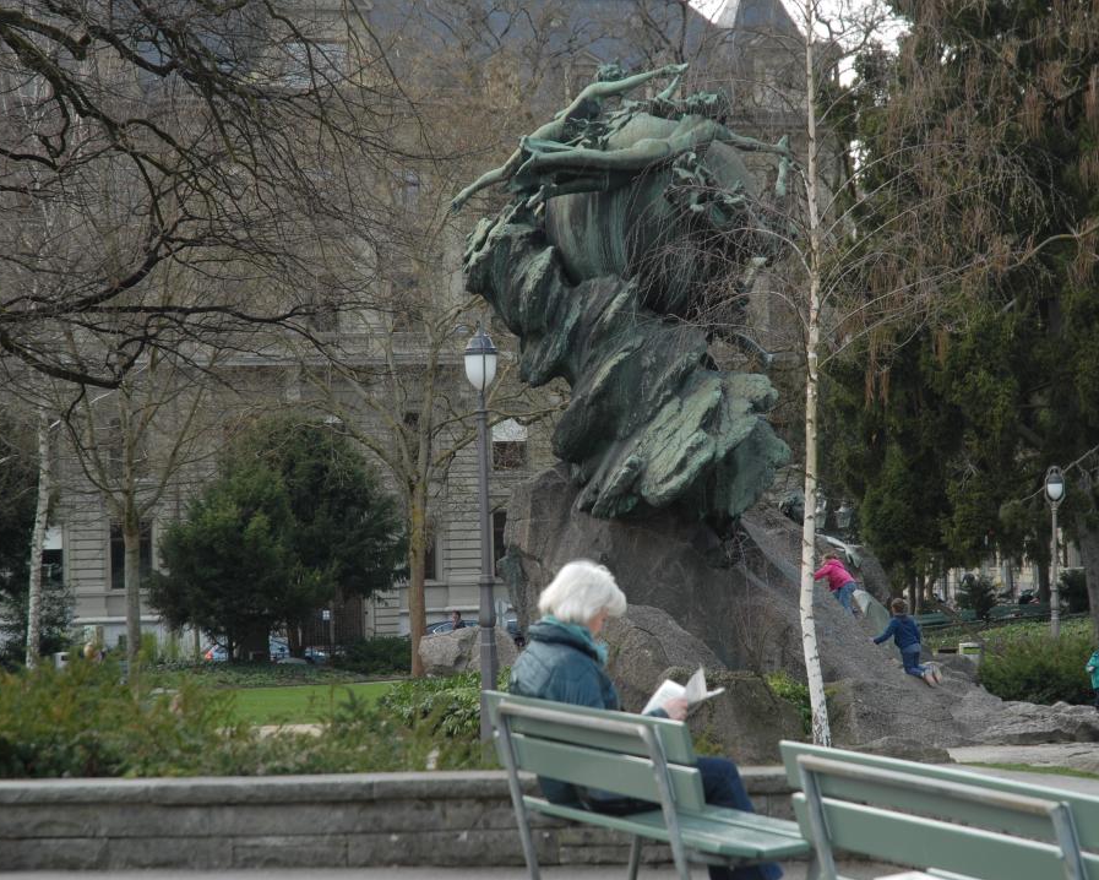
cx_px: 586
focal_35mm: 111
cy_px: 443
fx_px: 3597
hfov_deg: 17.4
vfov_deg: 13.9
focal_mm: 65
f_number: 5
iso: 100
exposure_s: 1/100
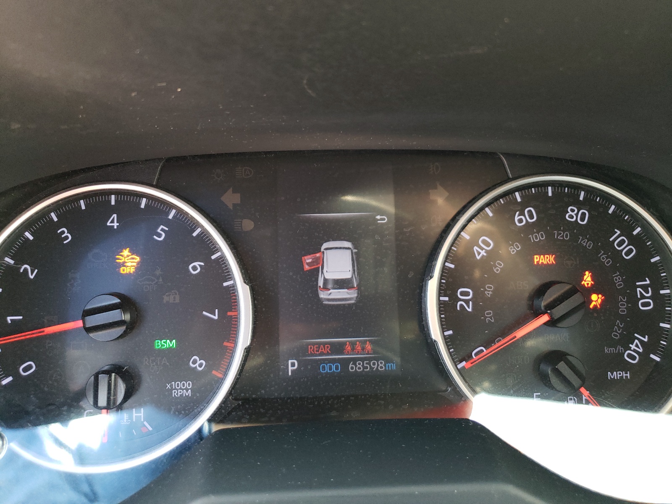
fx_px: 505
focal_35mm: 26
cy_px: 252
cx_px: 336
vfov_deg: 53.1
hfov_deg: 67.3
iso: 172
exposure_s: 1/50
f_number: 1.5
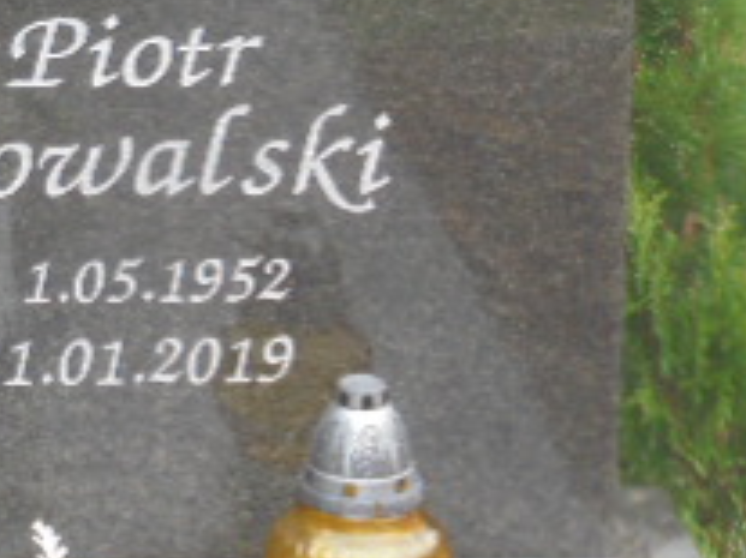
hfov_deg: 9.8
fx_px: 4265
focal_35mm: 198
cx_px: -173
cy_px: -86
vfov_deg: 7.4
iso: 200
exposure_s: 1/30
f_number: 5.6
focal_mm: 11.5
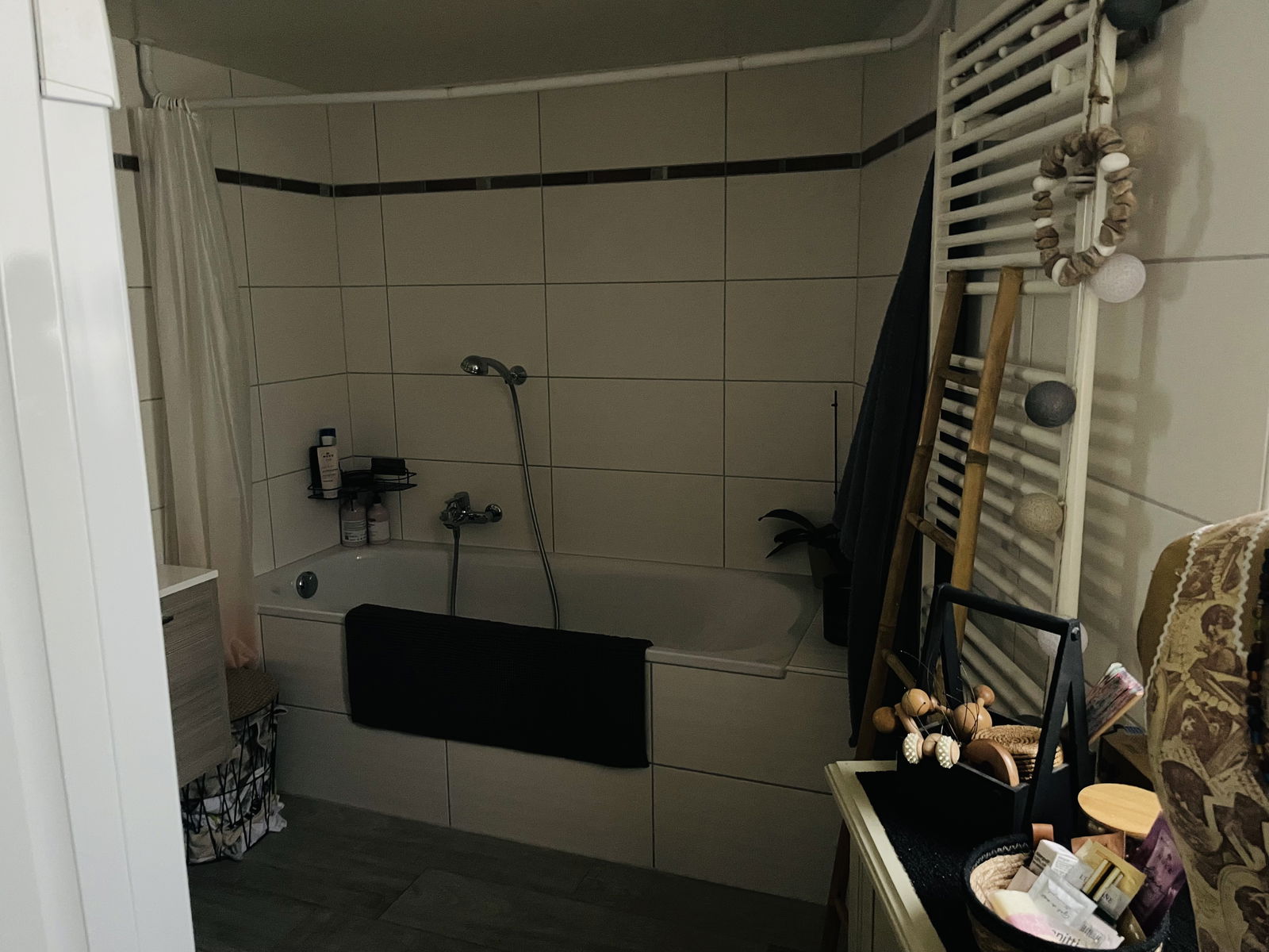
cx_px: 634
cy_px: 476
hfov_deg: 67.3
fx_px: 953
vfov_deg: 53.1
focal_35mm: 26
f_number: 1.6
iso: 1000
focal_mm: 4.2
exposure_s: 1/20
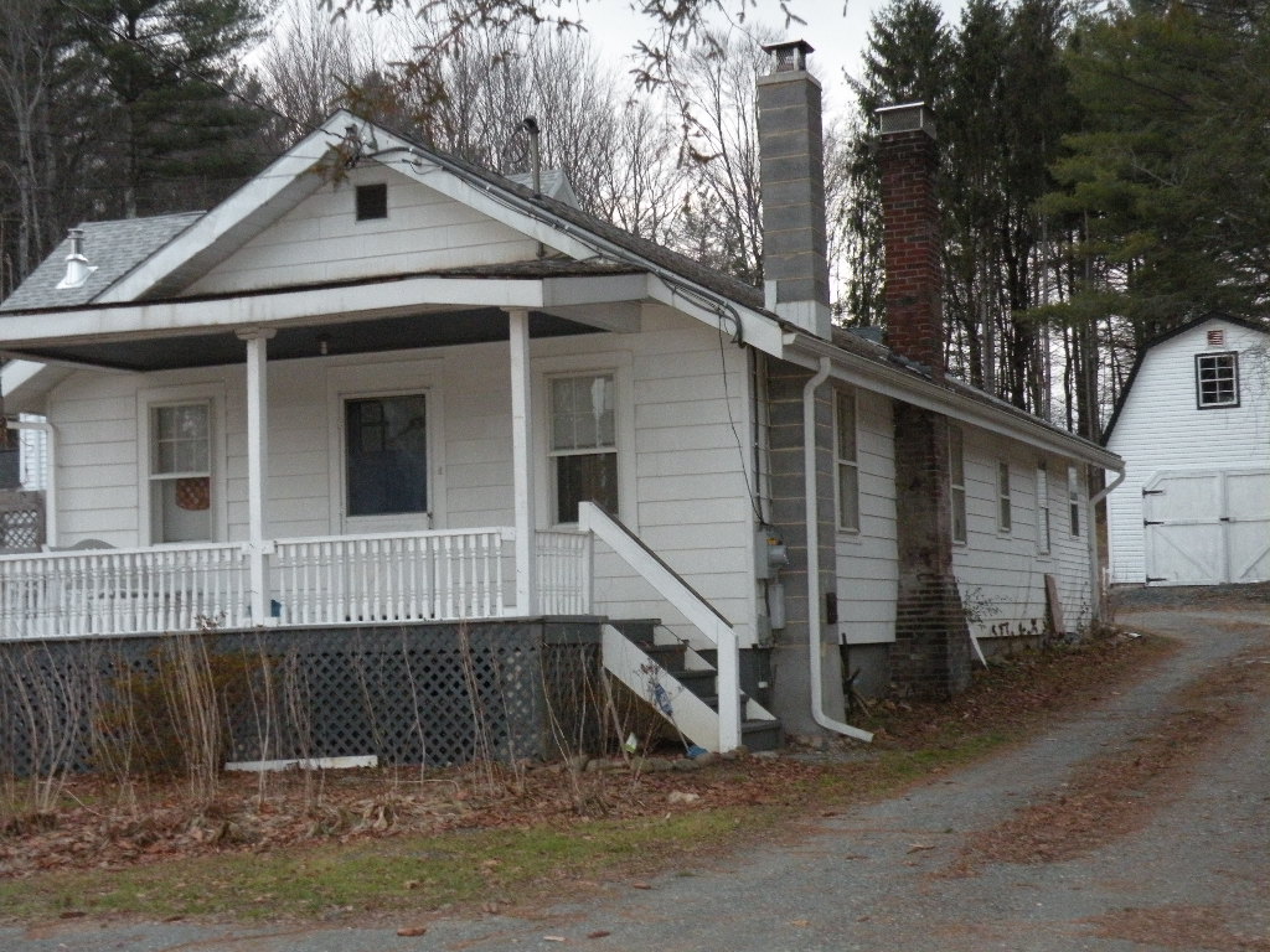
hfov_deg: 34.3
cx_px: 635
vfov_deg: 26.1
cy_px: 476
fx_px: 2055
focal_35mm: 56
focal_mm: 9.8
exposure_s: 1/74.6
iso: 400
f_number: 3.5
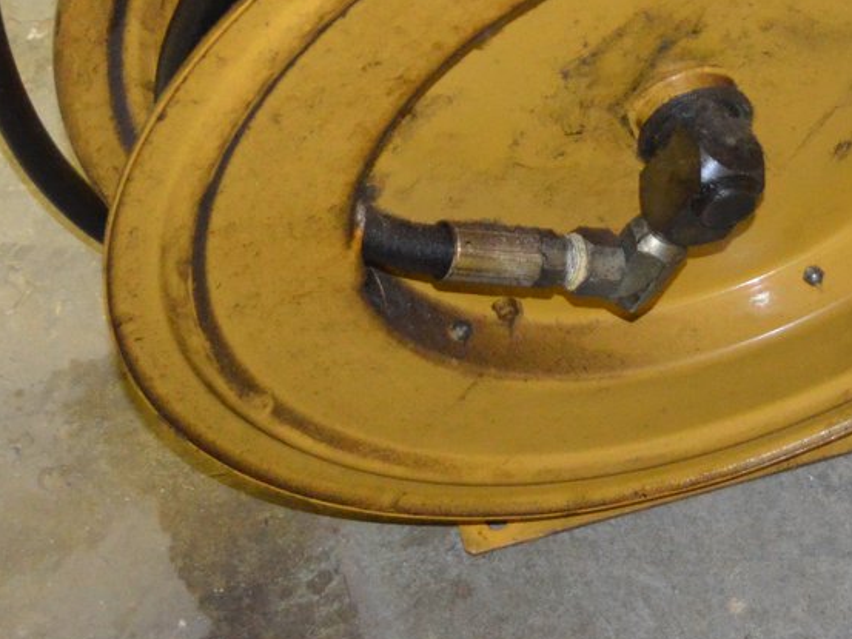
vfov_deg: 13.4
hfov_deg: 18.3
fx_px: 2634
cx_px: 553
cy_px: -166
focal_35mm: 107
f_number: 4
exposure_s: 1/60
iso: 3200
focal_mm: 24
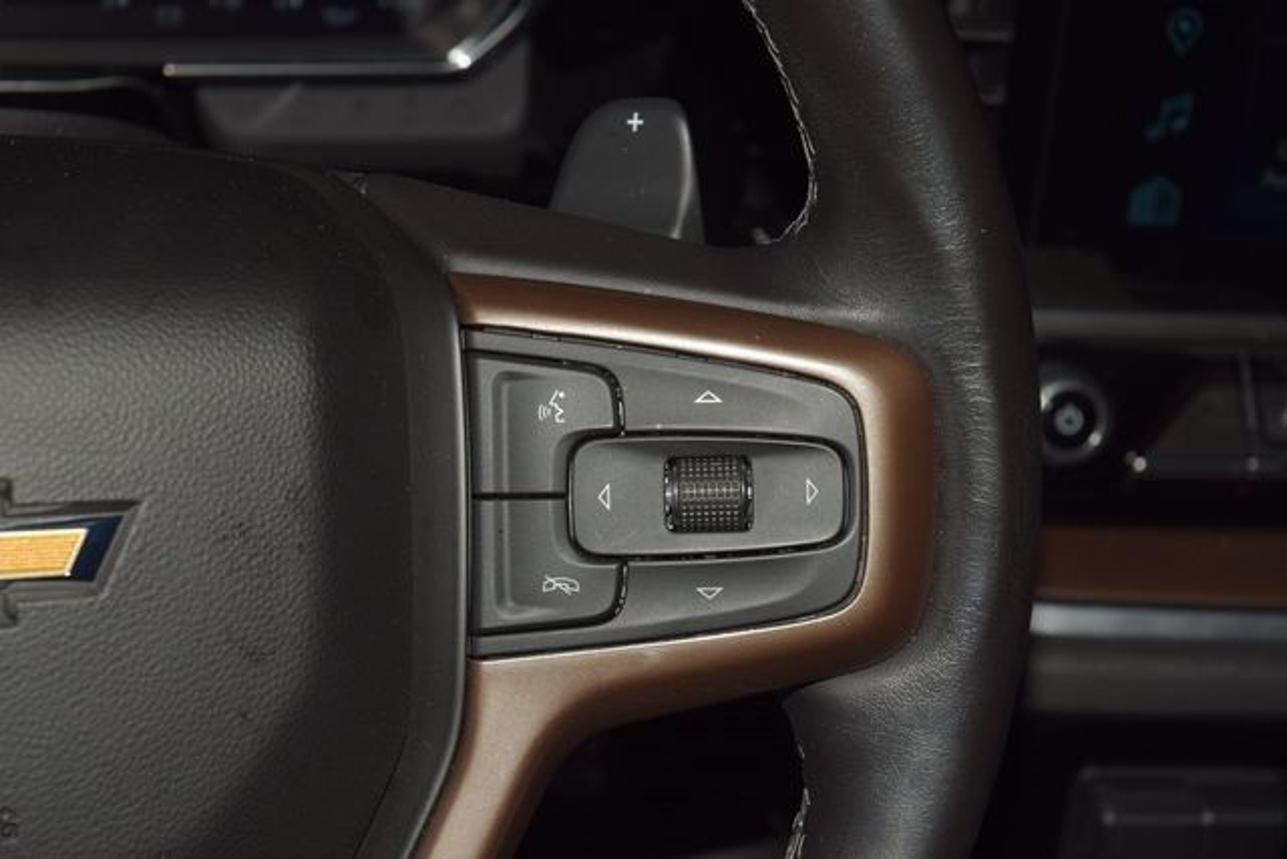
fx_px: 3754
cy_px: 430
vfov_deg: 13.0
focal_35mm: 105
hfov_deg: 19.5
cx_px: 644
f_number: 8
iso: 100
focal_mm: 70
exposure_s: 1/125
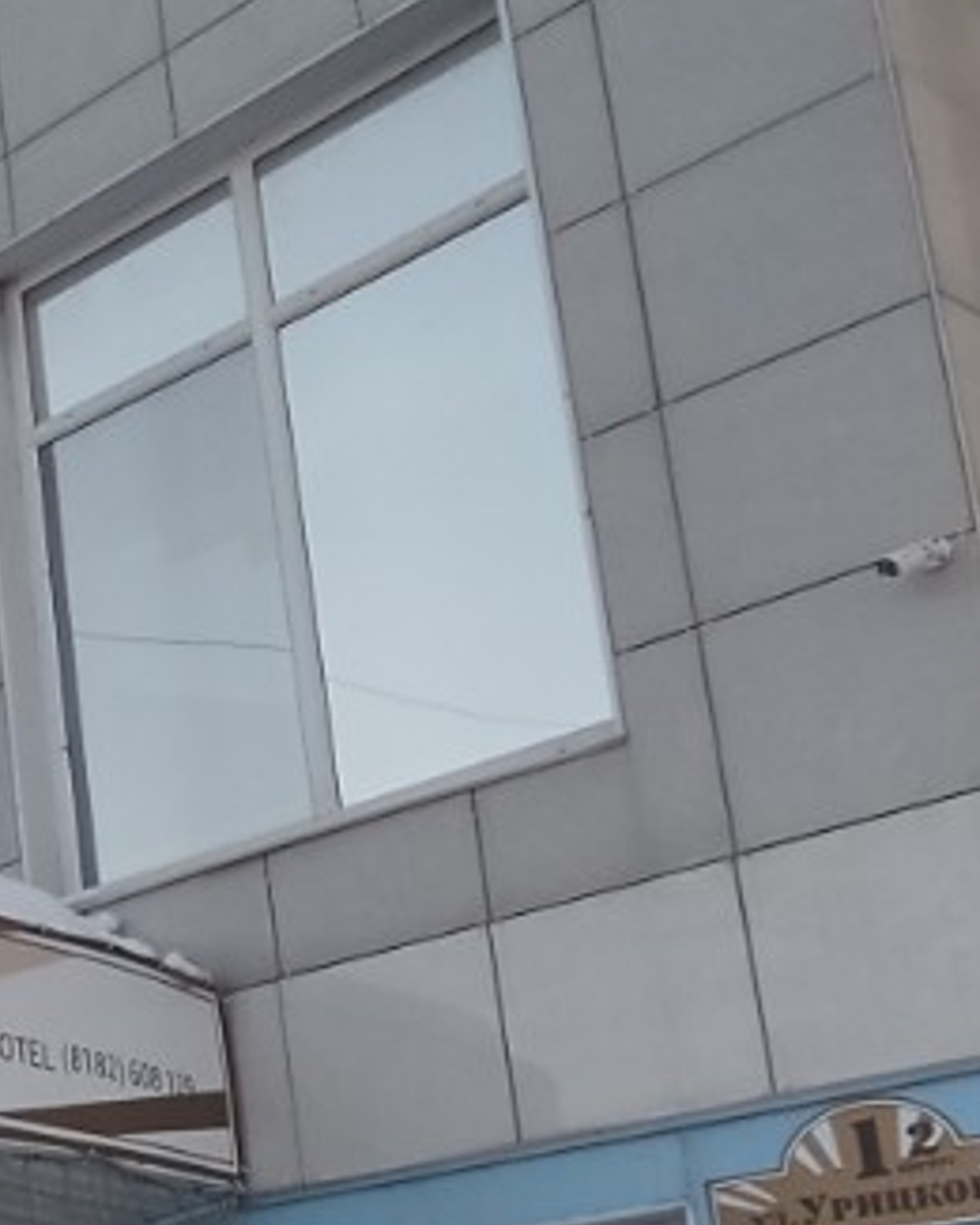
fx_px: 2175
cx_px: -662
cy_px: 1150
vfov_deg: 29.8
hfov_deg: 20.1
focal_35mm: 60
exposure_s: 1/667
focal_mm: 1.6
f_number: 2.2
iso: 50
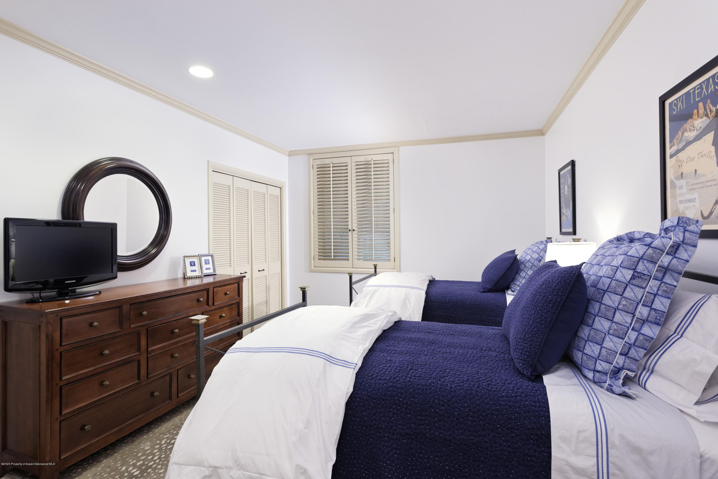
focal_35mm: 17
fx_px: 339
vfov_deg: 70.5
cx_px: 359
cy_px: 240
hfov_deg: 93.3
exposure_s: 1/25
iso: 1250
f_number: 7.1
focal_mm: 17
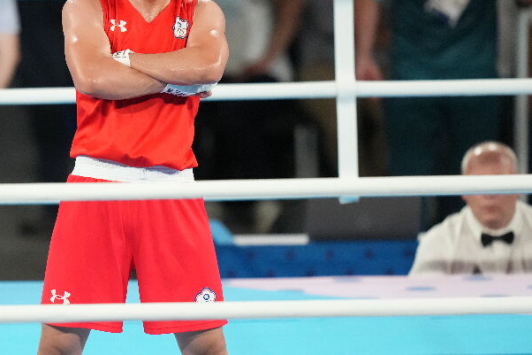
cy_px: 200
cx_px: 136
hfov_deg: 2.4
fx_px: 12572
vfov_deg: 1.6
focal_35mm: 851
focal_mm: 400
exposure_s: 1/3200
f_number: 2.8
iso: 5000
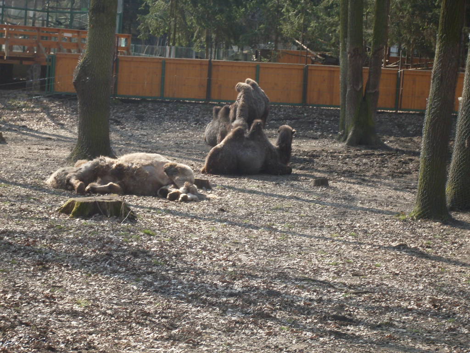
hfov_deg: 17.3
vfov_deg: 13.0
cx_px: 235
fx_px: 1548
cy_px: 176
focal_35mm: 114
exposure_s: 1/125
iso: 80
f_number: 5.2
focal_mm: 18.9
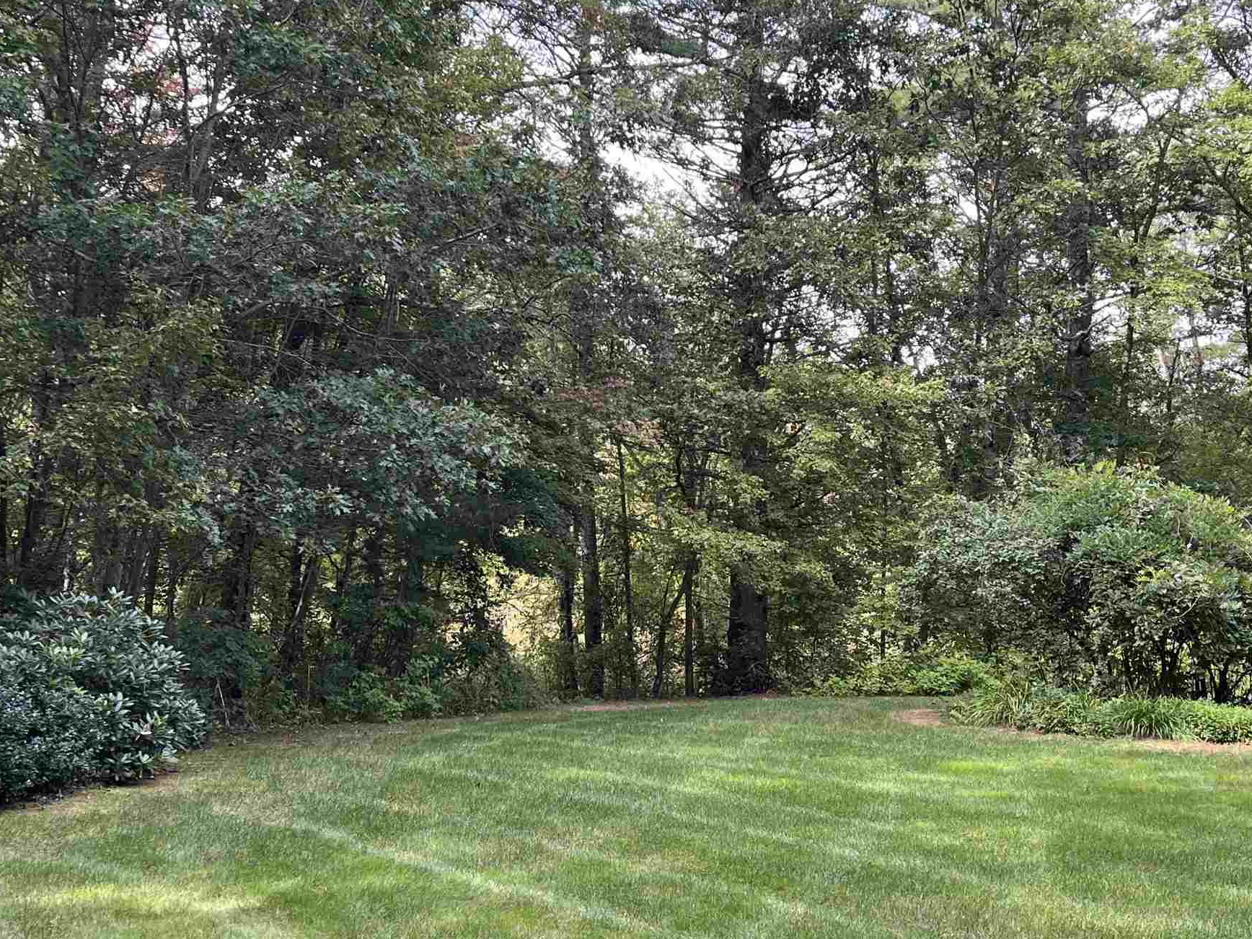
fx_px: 1664
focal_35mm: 46
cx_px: 616
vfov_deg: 31.5
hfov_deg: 41.2
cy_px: 423
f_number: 1.5
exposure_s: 1/204
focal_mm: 5.7
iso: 40
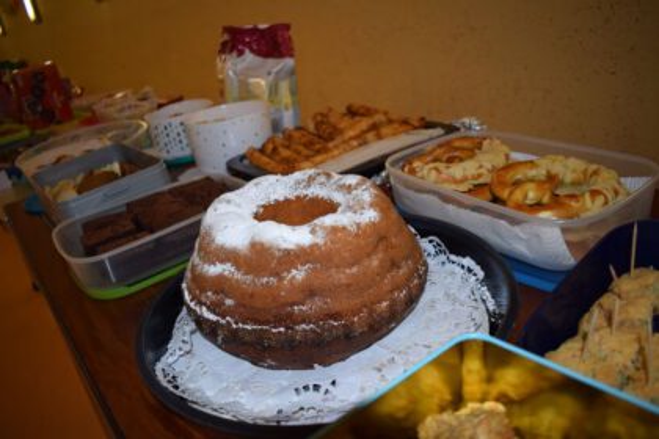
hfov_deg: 67.4
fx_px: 494
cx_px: 330
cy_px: 220
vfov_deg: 47.9
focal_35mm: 27
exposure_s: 1/80
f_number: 4
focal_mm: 18
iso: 320
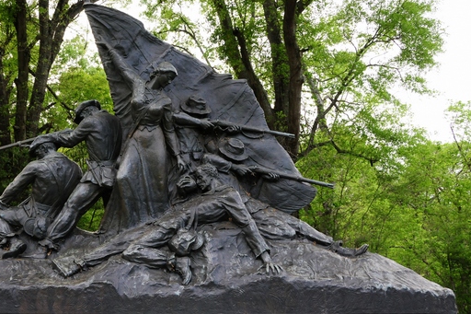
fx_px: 589
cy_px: 157
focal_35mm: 45
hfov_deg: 43.3
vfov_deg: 29.8
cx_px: 178
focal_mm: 24
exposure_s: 1/200
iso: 1000
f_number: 7.1
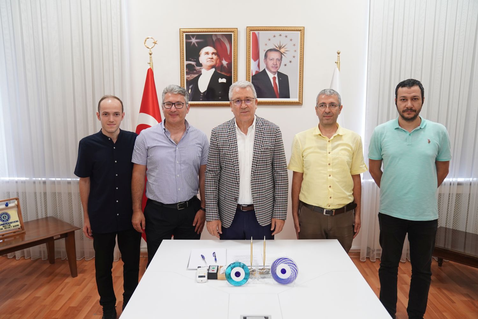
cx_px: 239
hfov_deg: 63.7
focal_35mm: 29
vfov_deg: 45.0
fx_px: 385
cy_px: 160
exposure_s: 1/125
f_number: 3.2
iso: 1600
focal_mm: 29
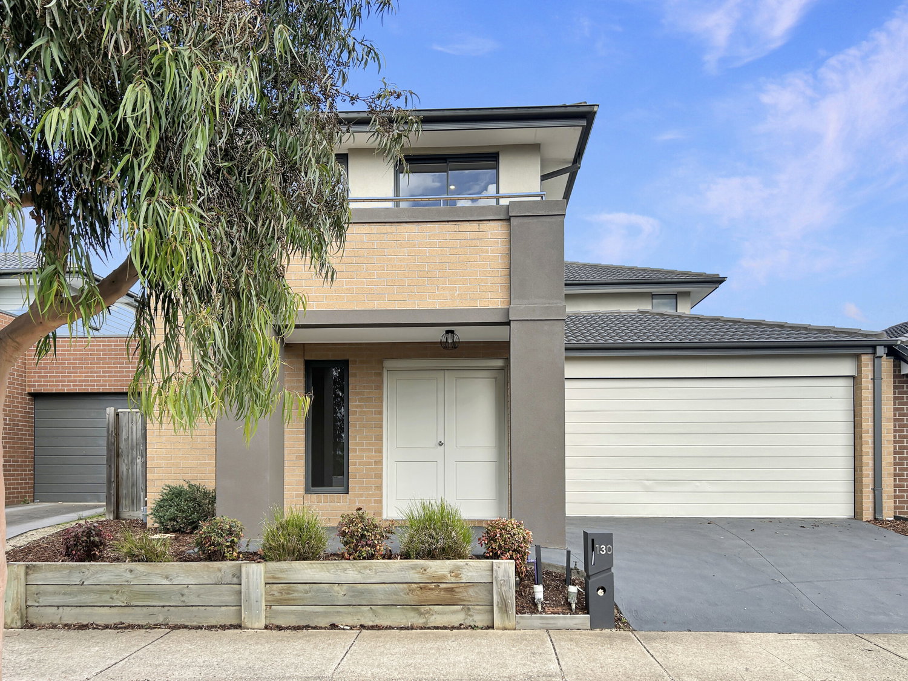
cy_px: 340
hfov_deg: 67.3
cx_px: 454
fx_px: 682
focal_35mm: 26
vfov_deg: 53.1
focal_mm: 5.7
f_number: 1.5
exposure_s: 1/2045
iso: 50
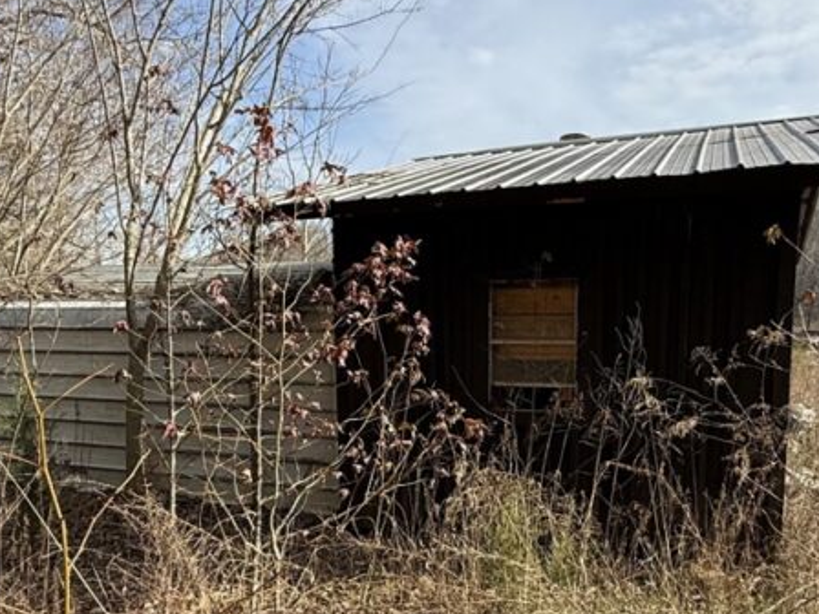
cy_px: 409
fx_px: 757
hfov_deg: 56.7
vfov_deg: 43.5
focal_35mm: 32
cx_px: 444
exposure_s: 1/830
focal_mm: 2.22
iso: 64
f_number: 2.2
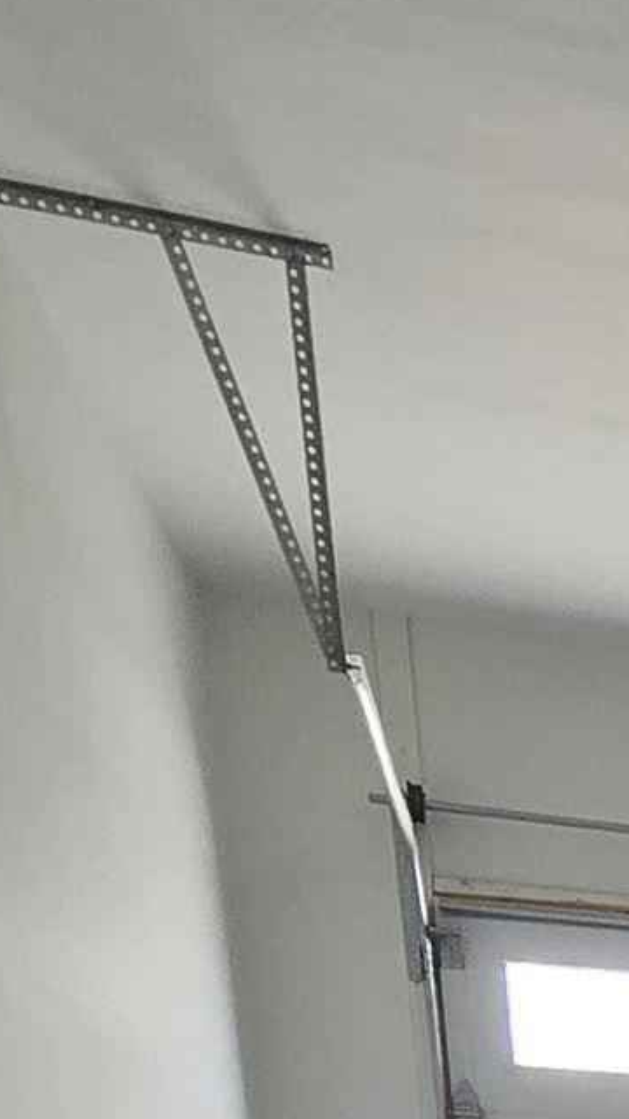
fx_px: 2016
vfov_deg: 23.6
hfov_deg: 11.2
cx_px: 1877
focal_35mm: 68
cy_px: 1750
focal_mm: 2.2
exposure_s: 1/120
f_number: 2.2
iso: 80
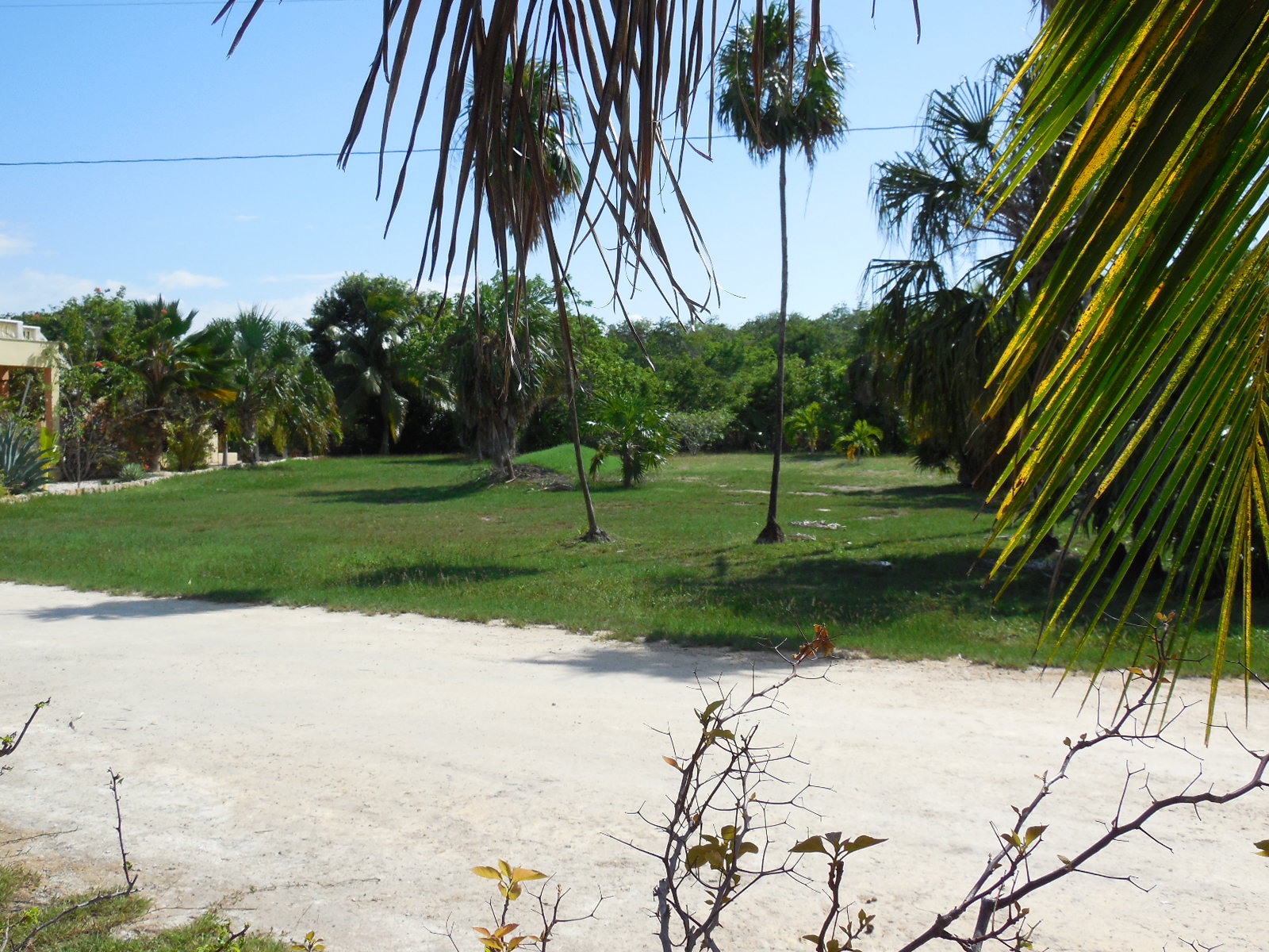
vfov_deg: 36.0
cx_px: 634
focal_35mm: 40
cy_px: 476
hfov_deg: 46.8
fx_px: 1466
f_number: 3.6
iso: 125
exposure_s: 1/1600
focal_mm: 7.1
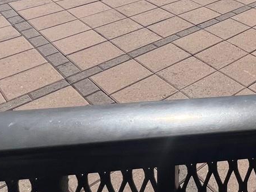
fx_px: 340
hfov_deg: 32.6
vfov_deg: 23.4
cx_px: 320
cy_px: -114
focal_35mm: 46
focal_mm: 1.57
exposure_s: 1/3040
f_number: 1.8
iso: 32
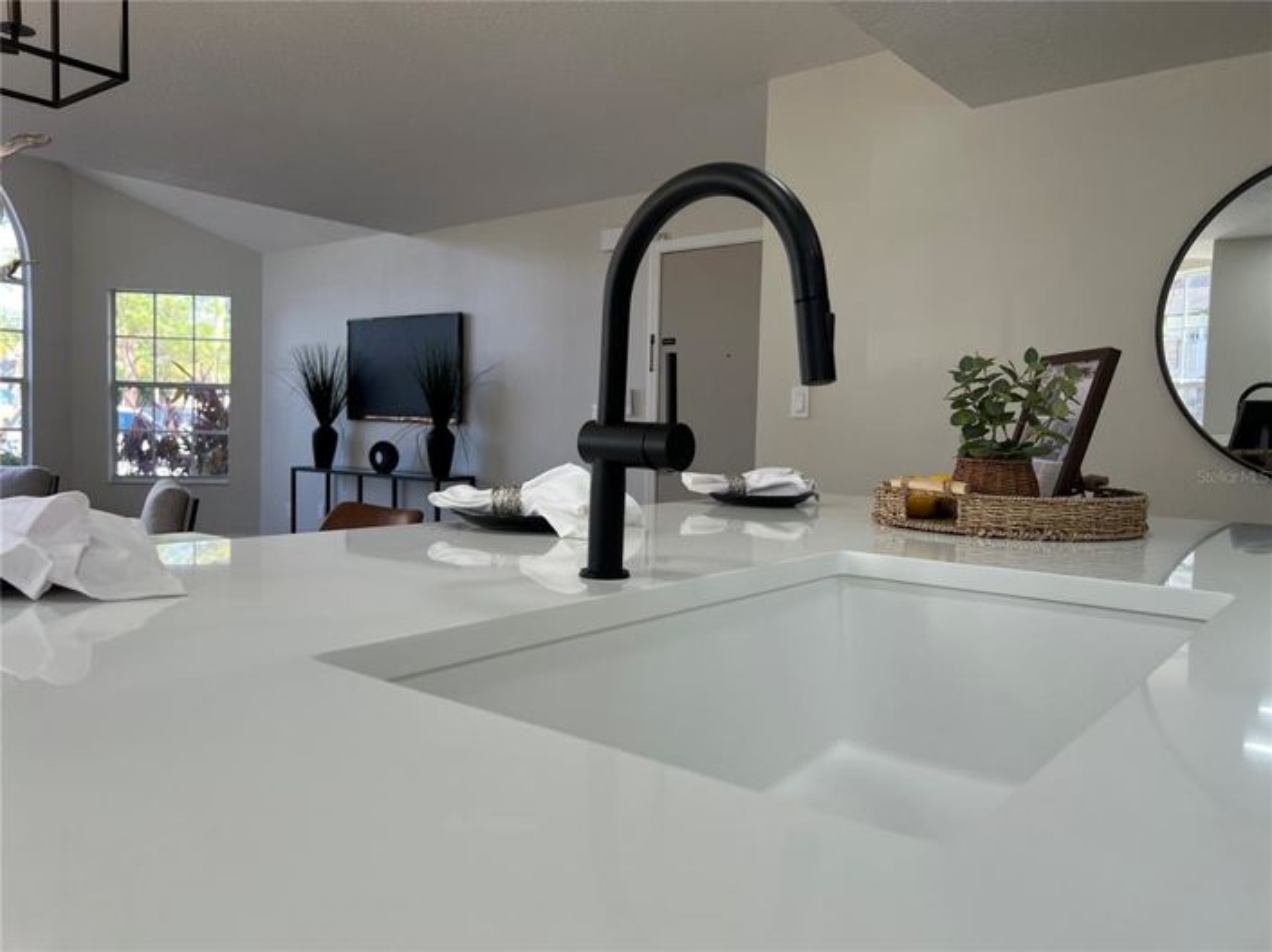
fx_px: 955
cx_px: 636
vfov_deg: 53.0
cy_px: 476
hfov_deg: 67.3
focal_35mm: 26
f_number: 1.5
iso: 40
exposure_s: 1/193
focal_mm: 5.7
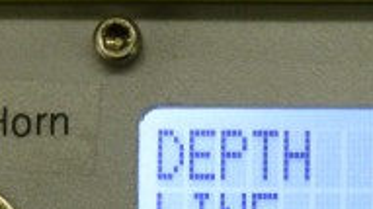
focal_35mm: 373
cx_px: 484
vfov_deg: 3.2
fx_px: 3686
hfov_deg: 5.8
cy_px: 217
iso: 400
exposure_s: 1/60
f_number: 5.3
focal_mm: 18.2
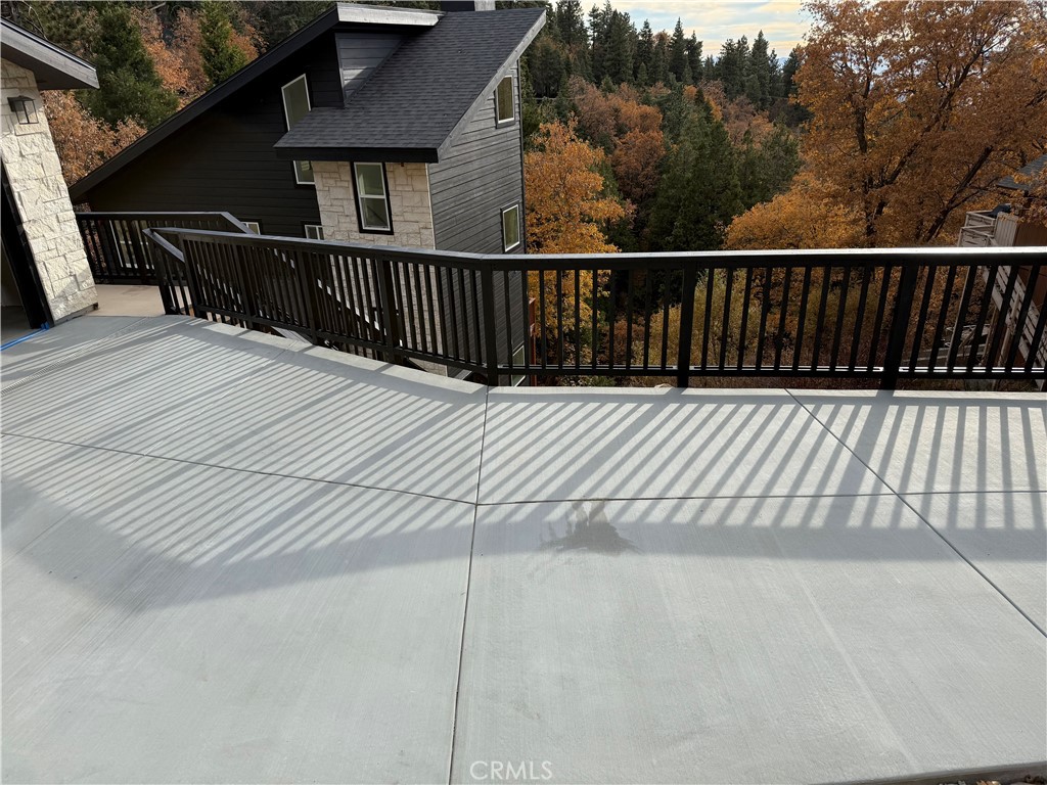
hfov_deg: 71.6
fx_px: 726
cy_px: 392
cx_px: 524
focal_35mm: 24
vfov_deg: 56.8
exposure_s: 1/2169
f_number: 1.78
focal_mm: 6.76
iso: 80
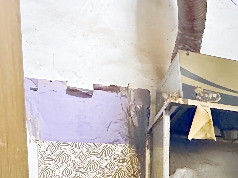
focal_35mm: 42
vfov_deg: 28.5
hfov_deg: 43.3
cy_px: 228
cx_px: 180
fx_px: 289
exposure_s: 1/33
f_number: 2.2
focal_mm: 2.22
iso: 1250
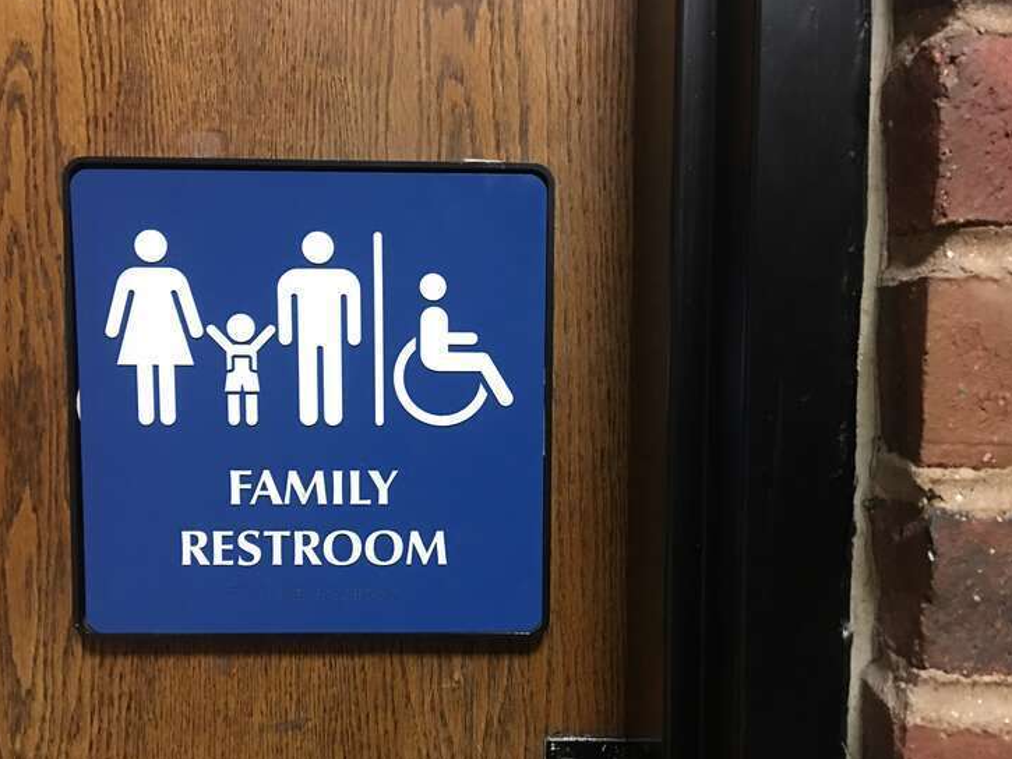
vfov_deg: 44.1
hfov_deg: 56.8
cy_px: 405
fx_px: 936
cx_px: 505
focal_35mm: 32
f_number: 2.2
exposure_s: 1/4
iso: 64
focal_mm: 4.15
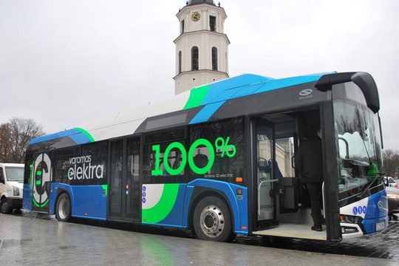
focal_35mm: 30
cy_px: 133
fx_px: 332
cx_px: 200
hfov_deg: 61.9
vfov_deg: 43.6
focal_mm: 20
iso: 140
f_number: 5.6
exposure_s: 1/125
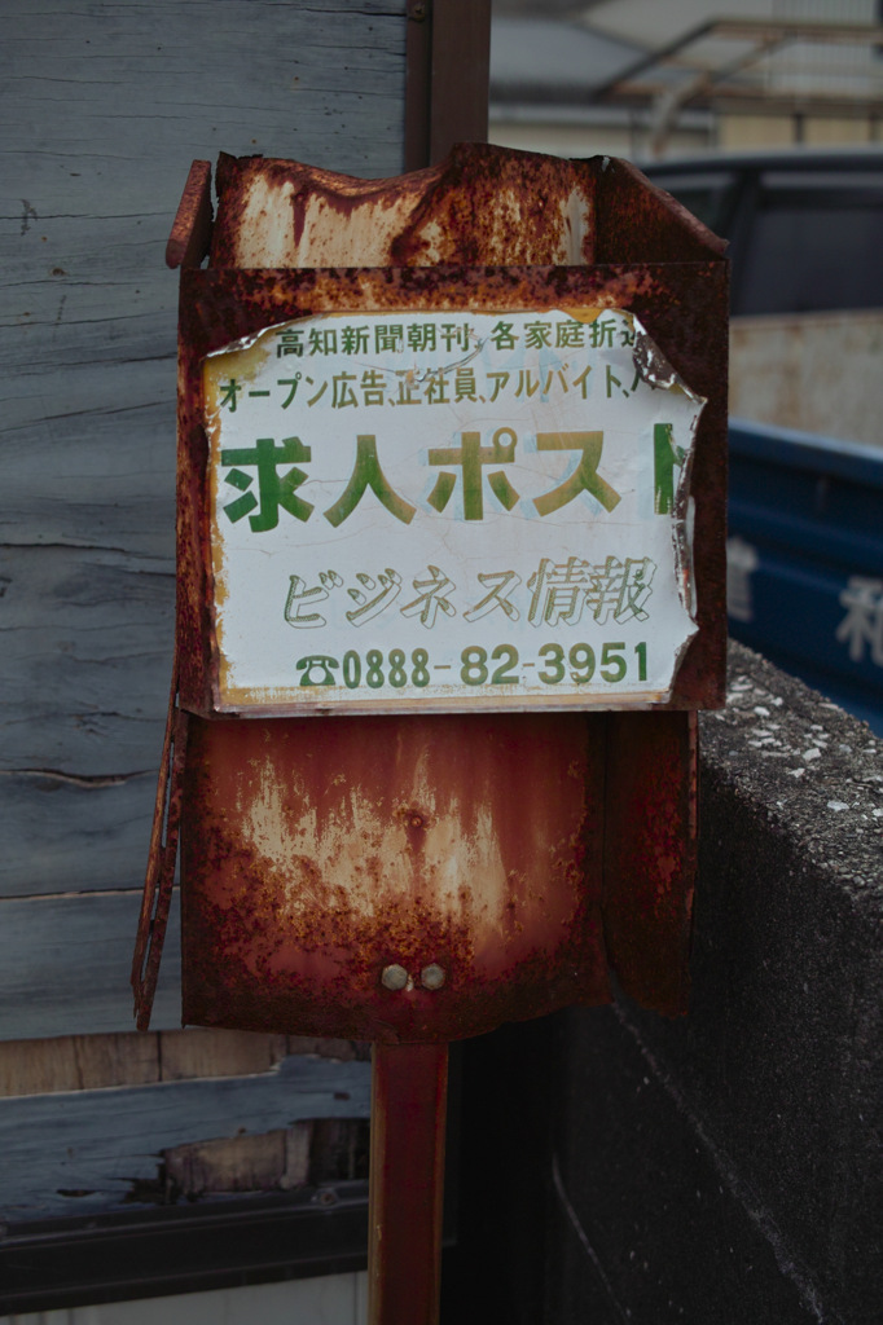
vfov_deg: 47.4
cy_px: 662
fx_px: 1509
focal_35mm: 41
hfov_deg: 32.6
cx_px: 442
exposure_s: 1/320
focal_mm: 24.2
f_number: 2.8
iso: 100
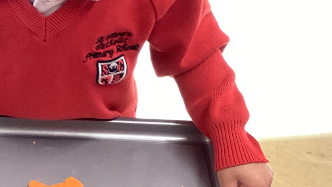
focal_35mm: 84
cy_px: 48
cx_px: 13
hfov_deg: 24.3
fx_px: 740
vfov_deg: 14.3
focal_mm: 3.3
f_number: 2.4
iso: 100
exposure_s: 1/50
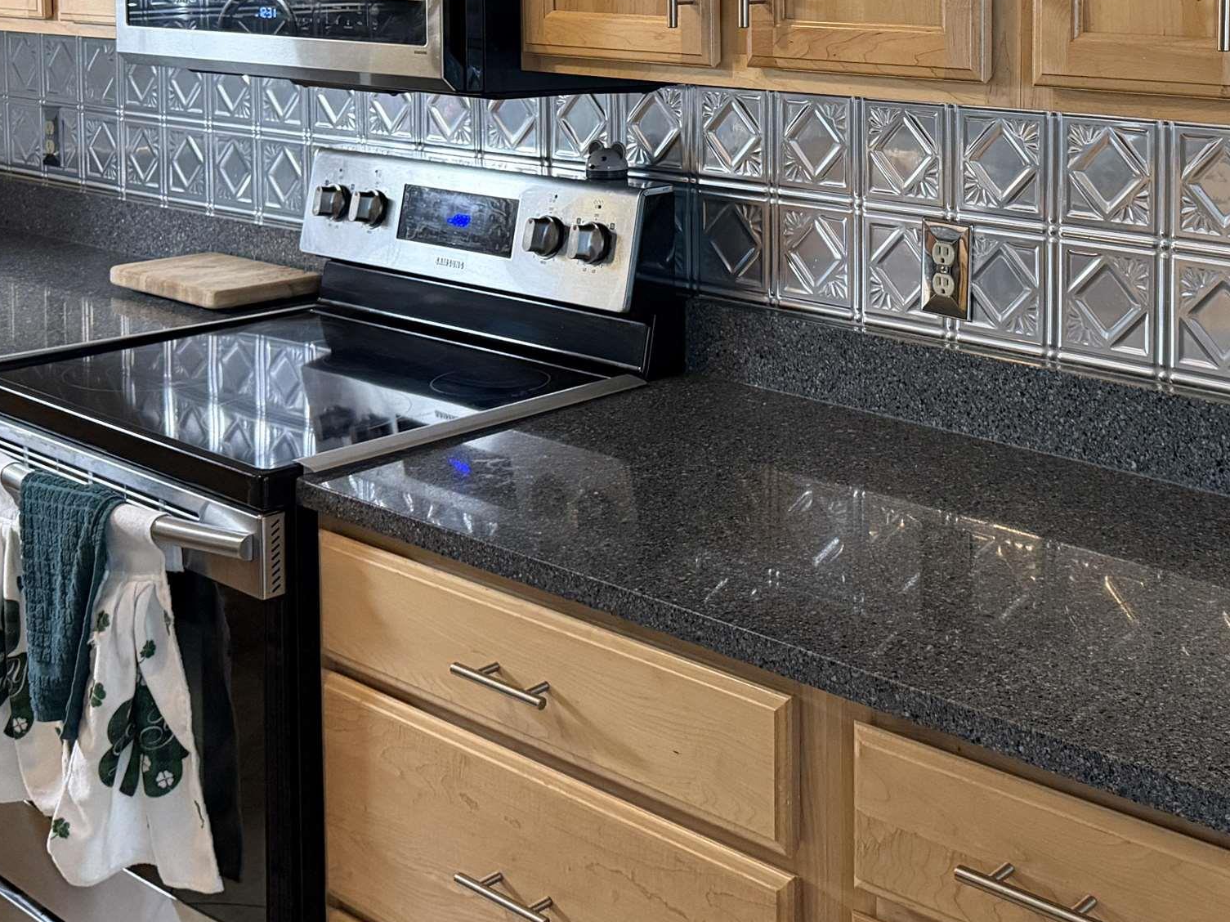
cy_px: 52
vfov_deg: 28.3
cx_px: 879
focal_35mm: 49
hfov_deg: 38.2
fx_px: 1741
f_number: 1.78
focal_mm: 6.76
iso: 640
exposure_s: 1/60
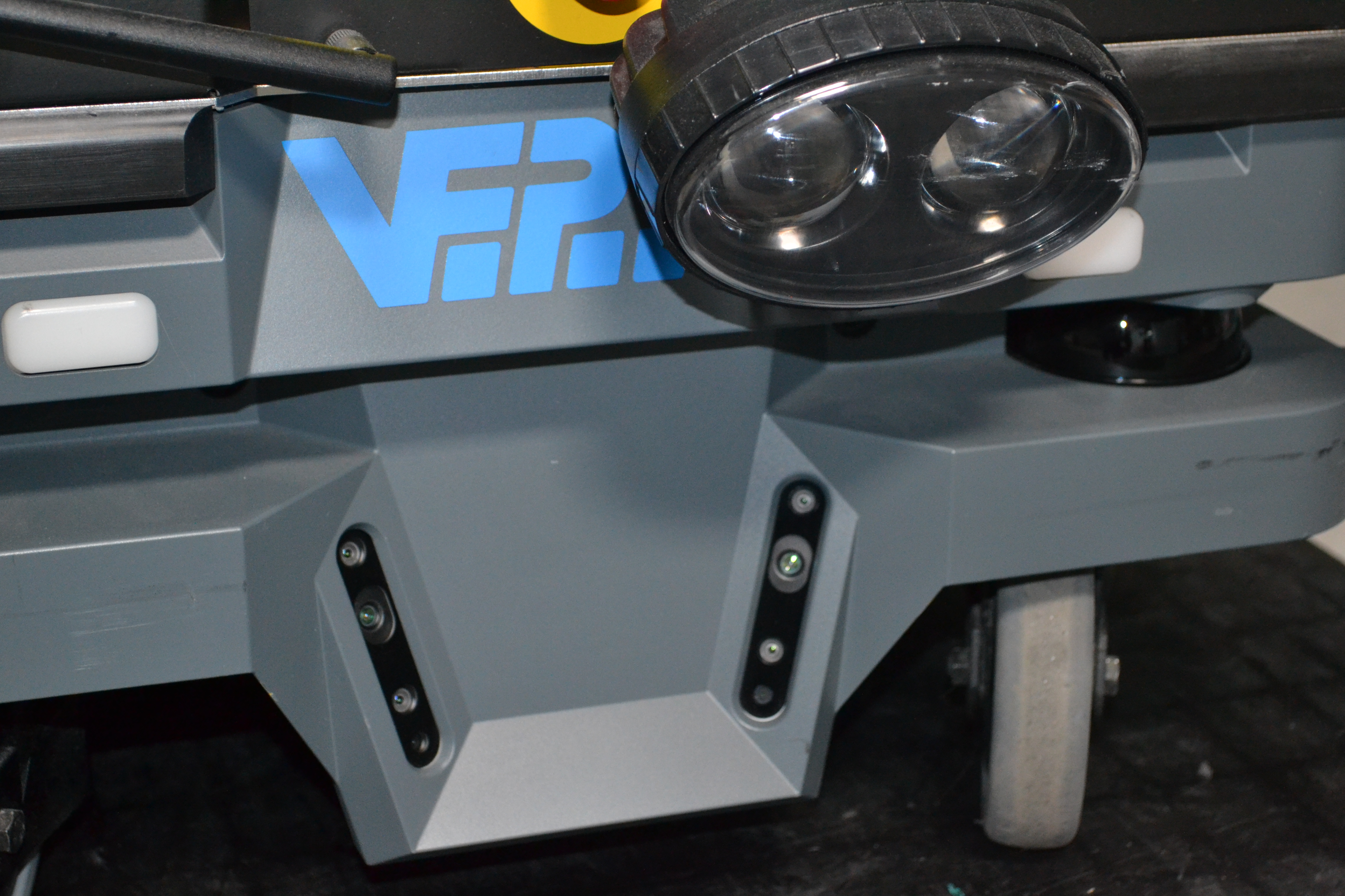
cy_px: 448
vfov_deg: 20.6
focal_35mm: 66
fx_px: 2466
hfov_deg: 30.5
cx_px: 672
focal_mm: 44
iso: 2000
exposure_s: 1/60
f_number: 5.3
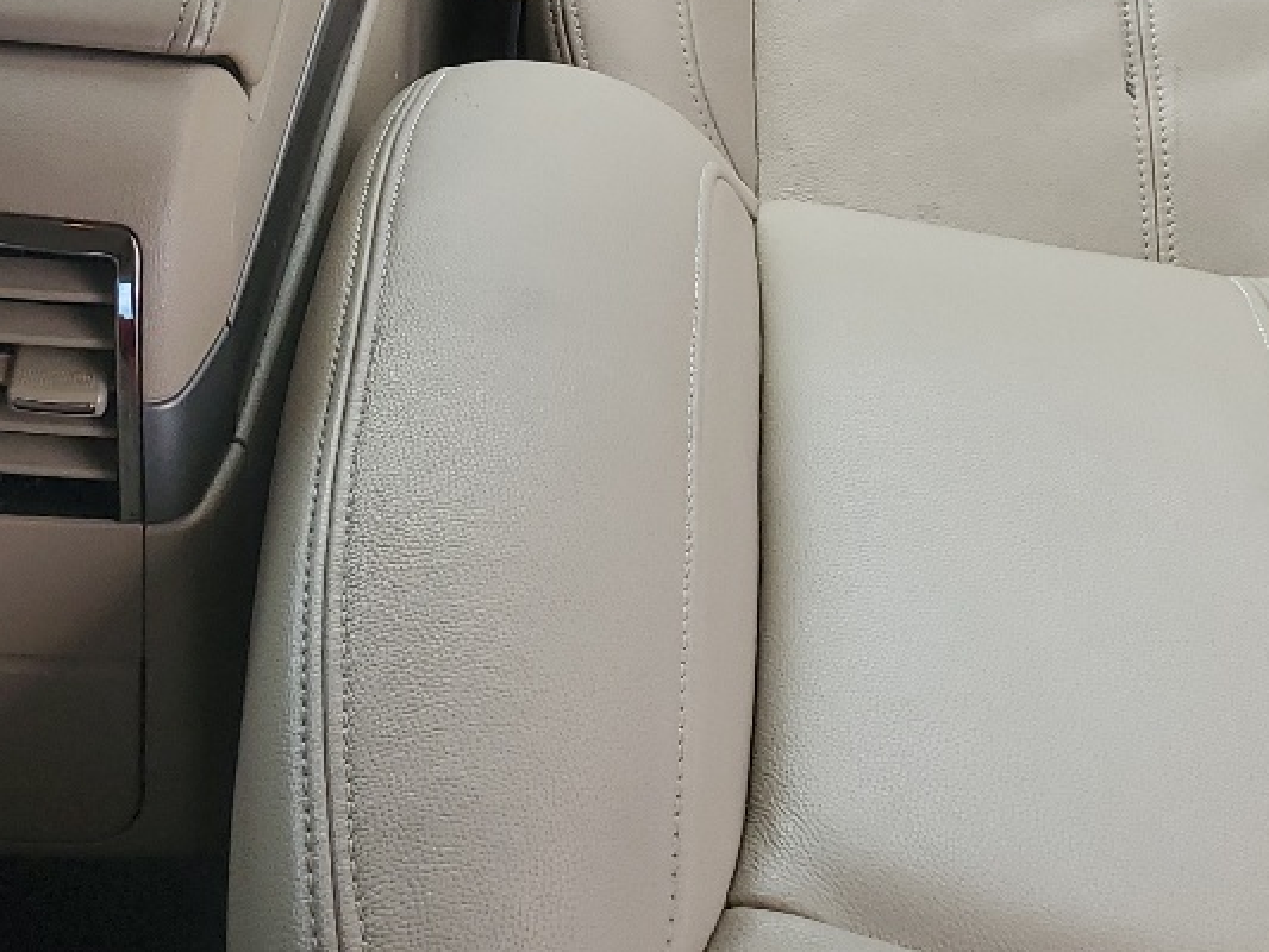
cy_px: -436
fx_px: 2860
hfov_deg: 24.9
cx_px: 429
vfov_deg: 17.2
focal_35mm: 78
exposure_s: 1/435
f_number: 1.5
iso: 50
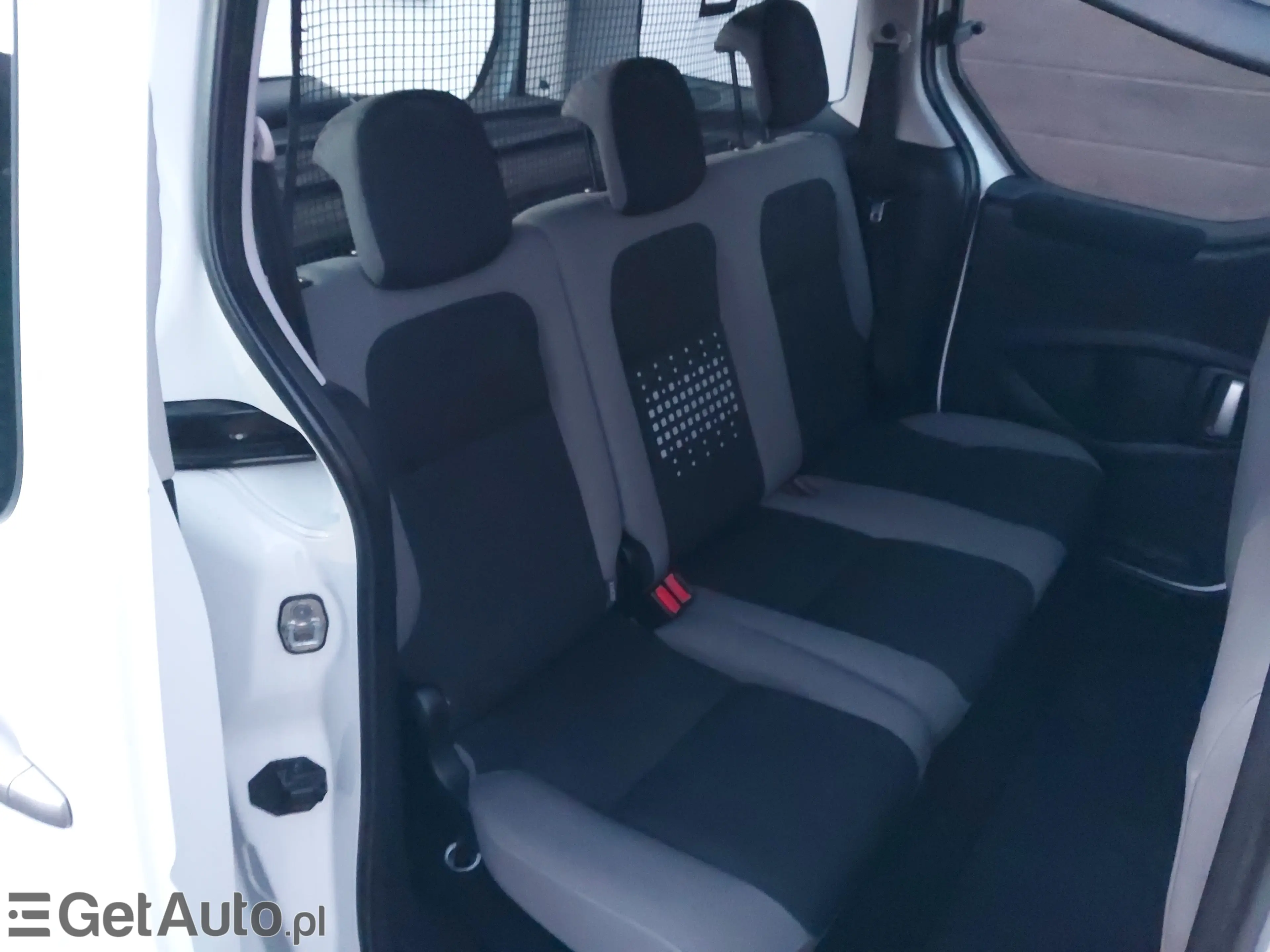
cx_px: 635
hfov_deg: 60.0
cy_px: 476
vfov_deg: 46.8
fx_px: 1101
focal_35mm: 30
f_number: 1.8
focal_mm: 4.6
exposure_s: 1/17
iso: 1250
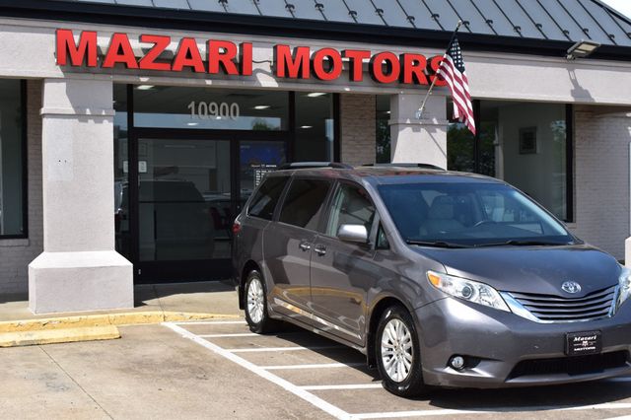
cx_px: 316
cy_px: 210
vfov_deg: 26.5
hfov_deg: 38.9
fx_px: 893
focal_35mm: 51
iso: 400
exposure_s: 1/500
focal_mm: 34
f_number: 11
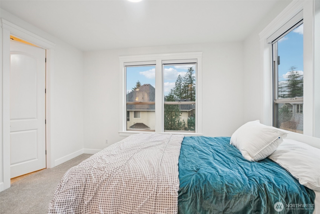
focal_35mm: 16
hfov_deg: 96.7
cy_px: 107
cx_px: 160
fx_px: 142
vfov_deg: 73.7
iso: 400
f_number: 8
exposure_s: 1/25
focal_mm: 16
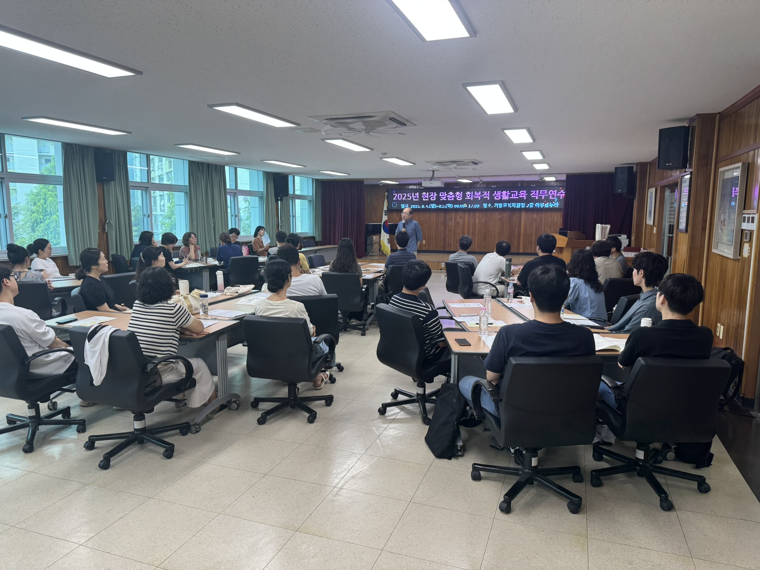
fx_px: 527
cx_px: 380
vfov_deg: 56.8
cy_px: 285
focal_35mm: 24
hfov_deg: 71.6
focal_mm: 6.76
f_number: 1.78
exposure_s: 1/120
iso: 100
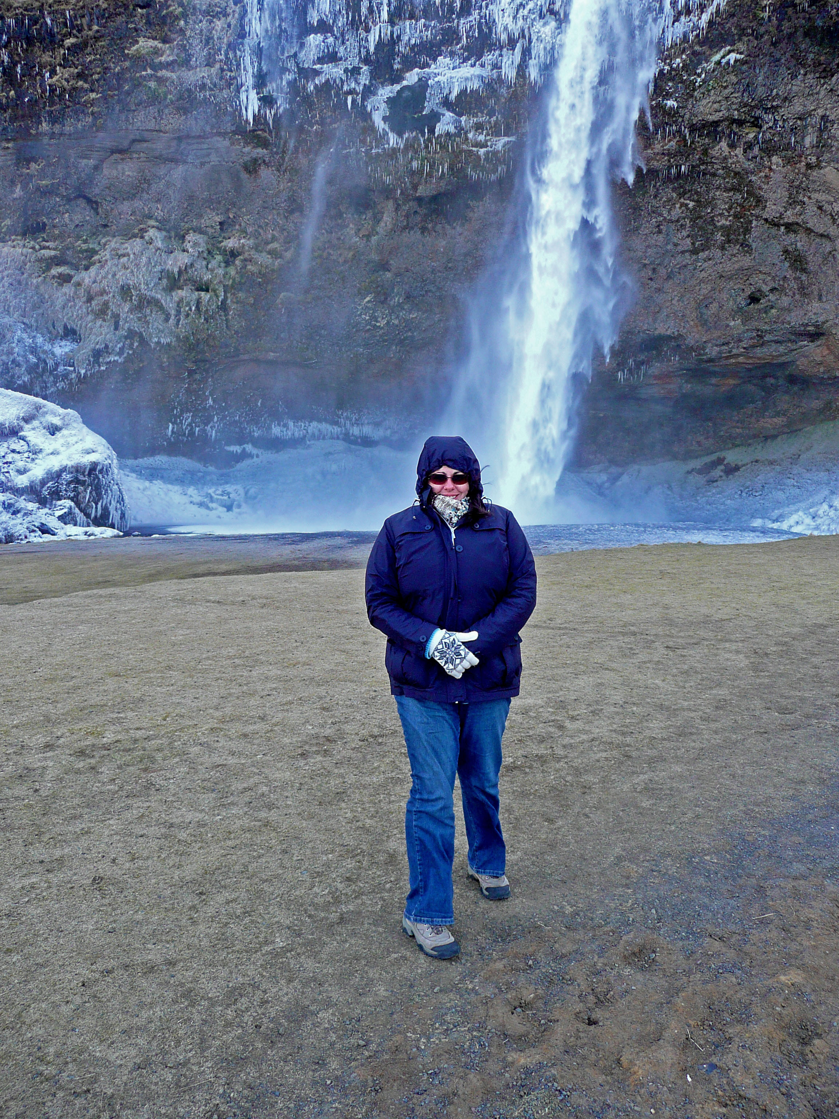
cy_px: 560
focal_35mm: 28
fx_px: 905
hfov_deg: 49.7
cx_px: 420
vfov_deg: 63.4
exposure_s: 1/80
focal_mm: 4.6
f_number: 3.3
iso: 100
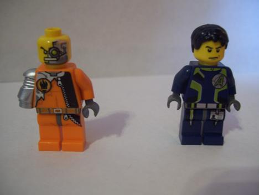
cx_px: 130
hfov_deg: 51.3
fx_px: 270
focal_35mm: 36
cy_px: 98
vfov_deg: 39.7
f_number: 2.7
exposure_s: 1/8
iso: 160
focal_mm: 6
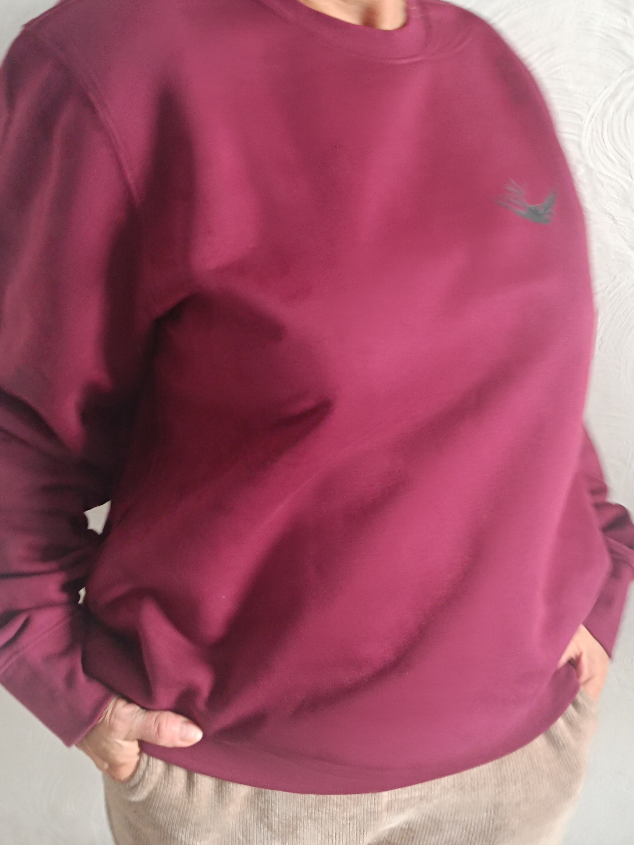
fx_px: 586
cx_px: 317
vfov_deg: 71.6
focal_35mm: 24
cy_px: 422
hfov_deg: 56.8
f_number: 1.88
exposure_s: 1/33.3
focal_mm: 5.59
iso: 505
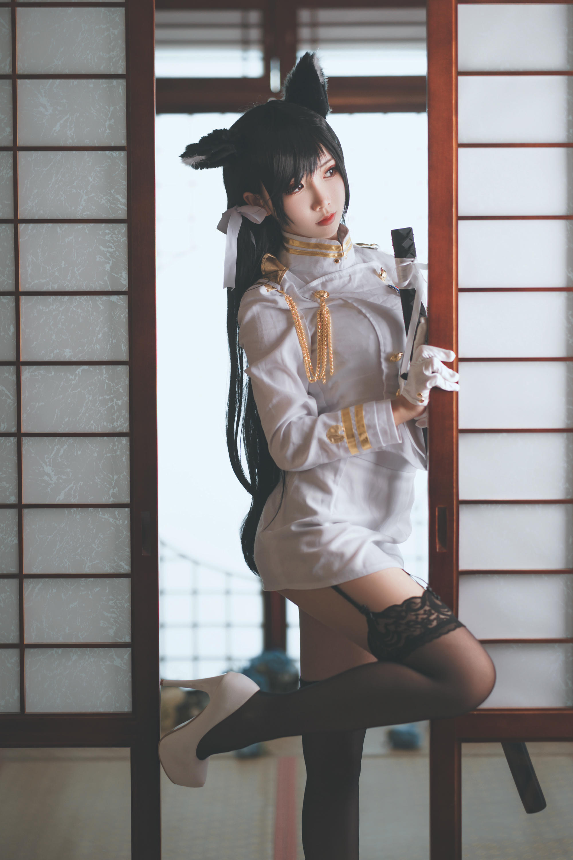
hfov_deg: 16.1
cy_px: 430
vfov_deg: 23.9
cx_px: 286
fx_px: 2029
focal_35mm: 85
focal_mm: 85
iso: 100
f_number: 2.2
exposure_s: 1/125
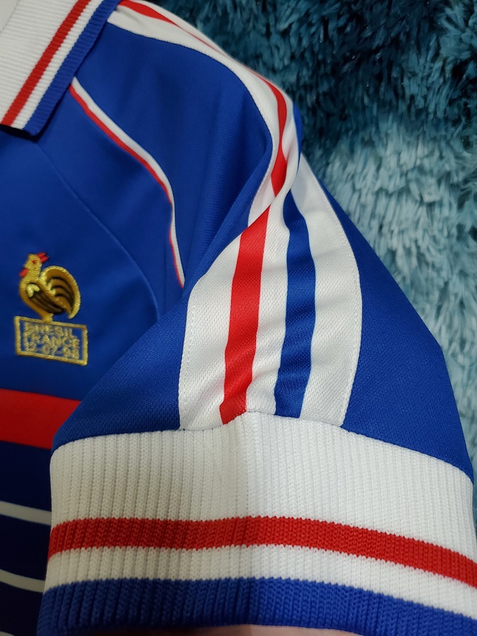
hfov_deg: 53.1
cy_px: 318
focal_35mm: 26
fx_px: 478
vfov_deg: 67.3
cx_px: 238
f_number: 1.5
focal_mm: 4.3
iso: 400
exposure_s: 1/50
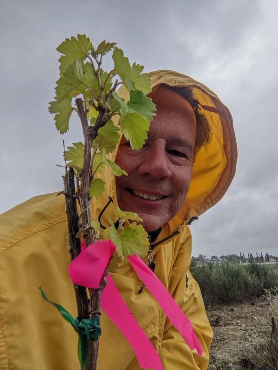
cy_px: 185
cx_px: 139
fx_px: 257
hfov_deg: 56.8
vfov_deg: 71.6
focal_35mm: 24
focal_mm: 2.51
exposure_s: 1/814
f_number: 2
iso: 35
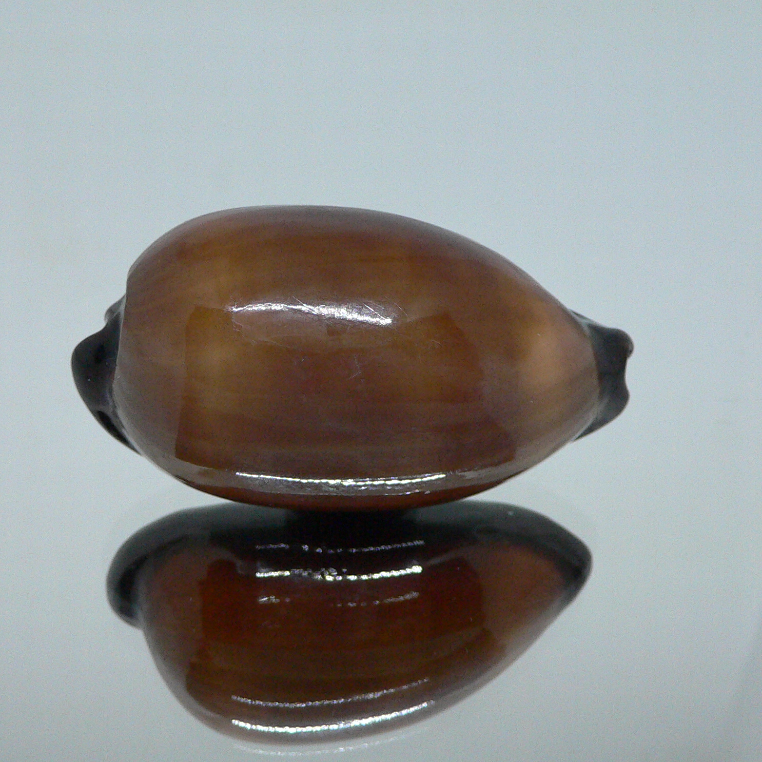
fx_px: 1046
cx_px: 345
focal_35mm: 42
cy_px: 383
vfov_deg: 40.0
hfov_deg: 40.0
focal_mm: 4.6
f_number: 2.8
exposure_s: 1/50
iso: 200
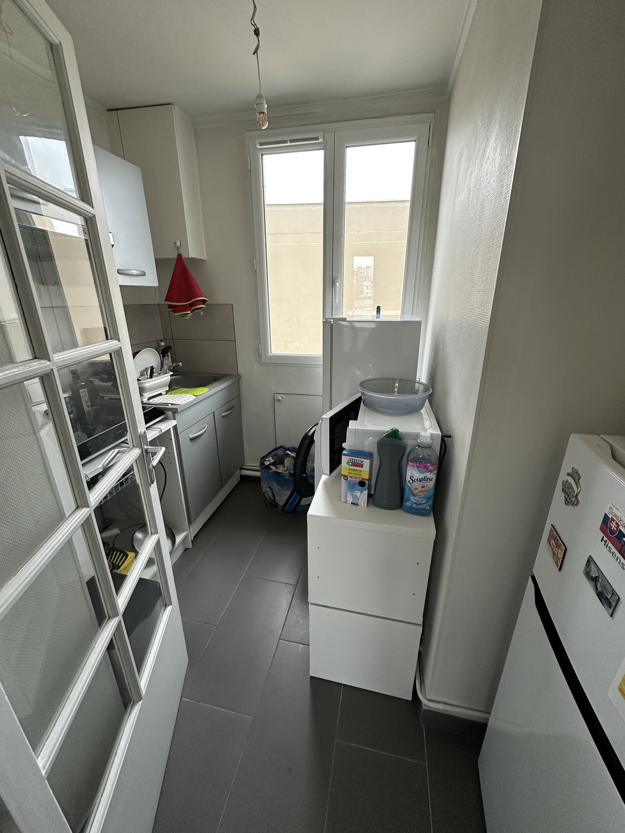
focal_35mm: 14
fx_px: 337
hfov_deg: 85.7
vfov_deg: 102.1
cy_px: 416
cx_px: 312
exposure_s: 1/99
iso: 200
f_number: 2.2
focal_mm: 2.22
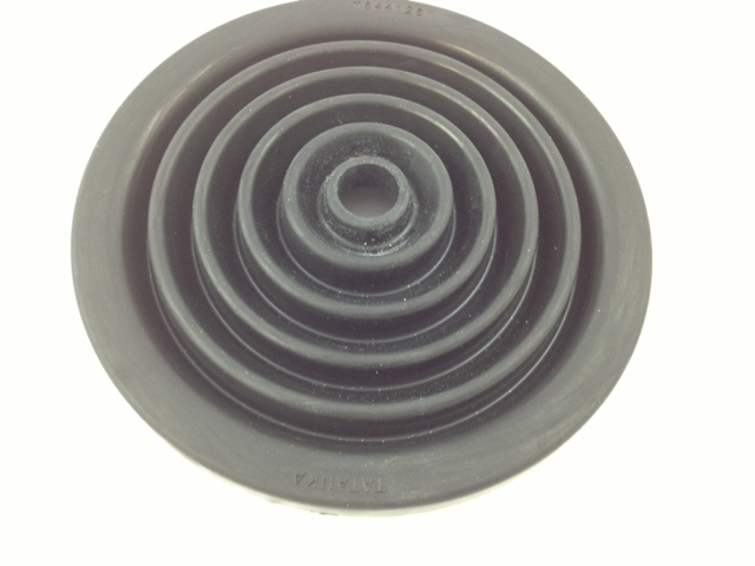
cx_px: 378
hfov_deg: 52.6
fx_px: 763
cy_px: 283
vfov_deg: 40.7
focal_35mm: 35
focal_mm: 4.28
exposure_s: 1/20
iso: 125
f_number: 2.4
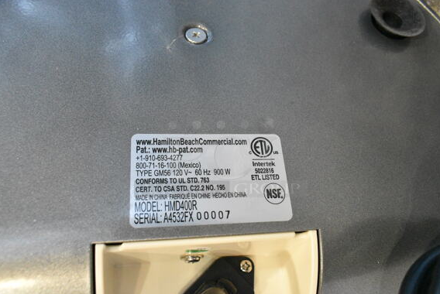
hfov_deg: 63.6
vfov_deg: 45.0
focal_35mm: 29
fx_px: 355
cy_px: 156
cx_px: 221
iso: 6400
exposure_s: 1/250
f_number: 8
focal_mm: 18
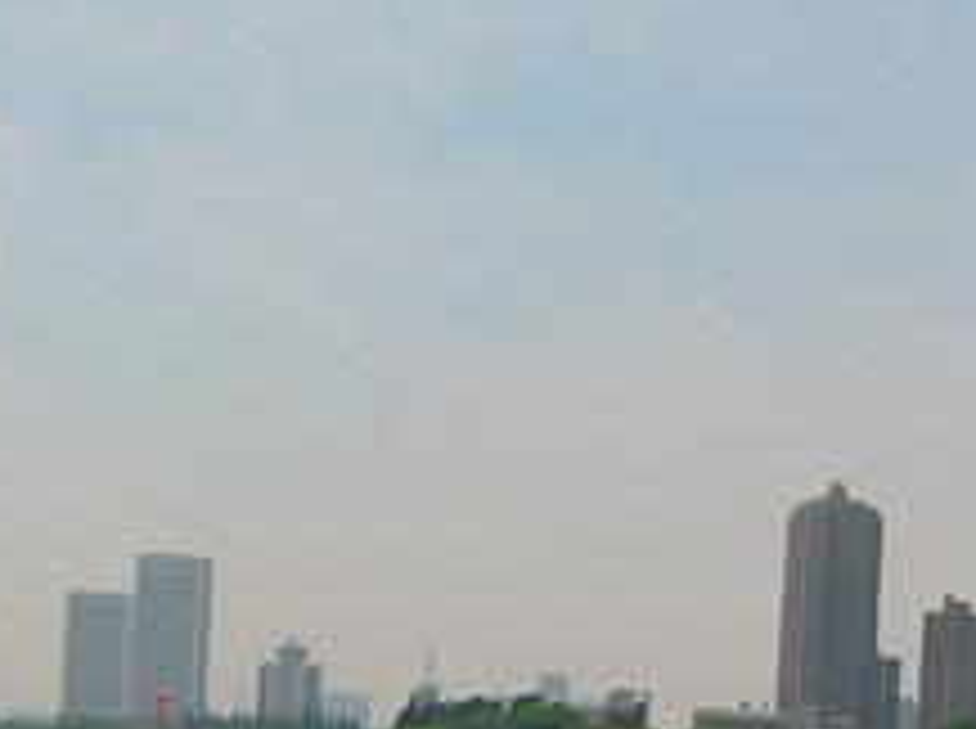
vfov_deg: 10.8
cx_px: 301
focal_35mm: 133
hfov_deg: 14.8
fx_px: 3744
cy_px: 1006
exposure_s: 1/500
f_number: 5.2
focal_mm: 6
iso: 50
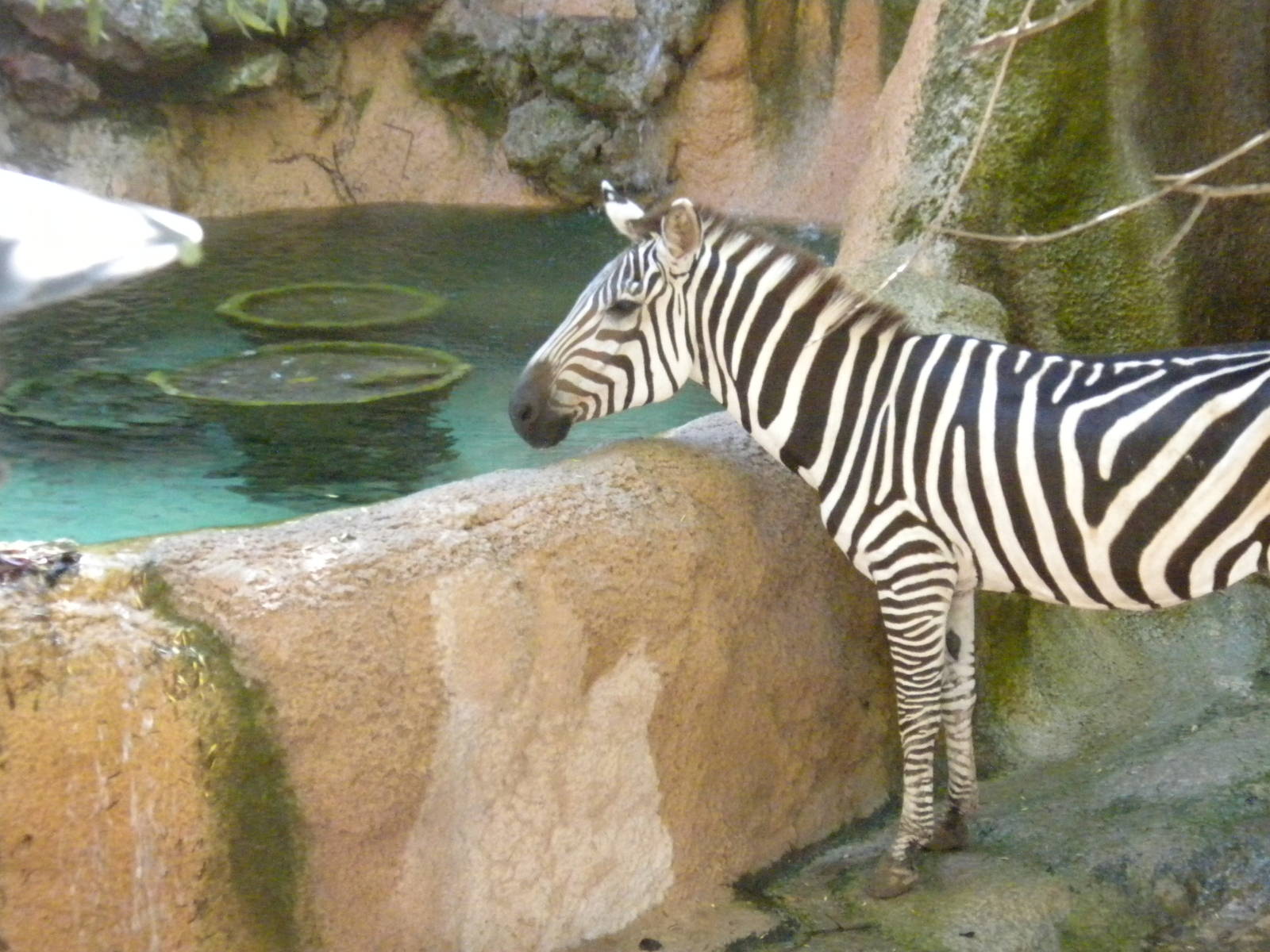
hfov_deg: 19.6
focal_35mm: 100
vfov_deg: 14.8
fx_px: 3669
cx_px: 635
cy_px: 476
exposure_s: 1/150
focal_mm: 17.7
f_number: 5.1
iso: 797
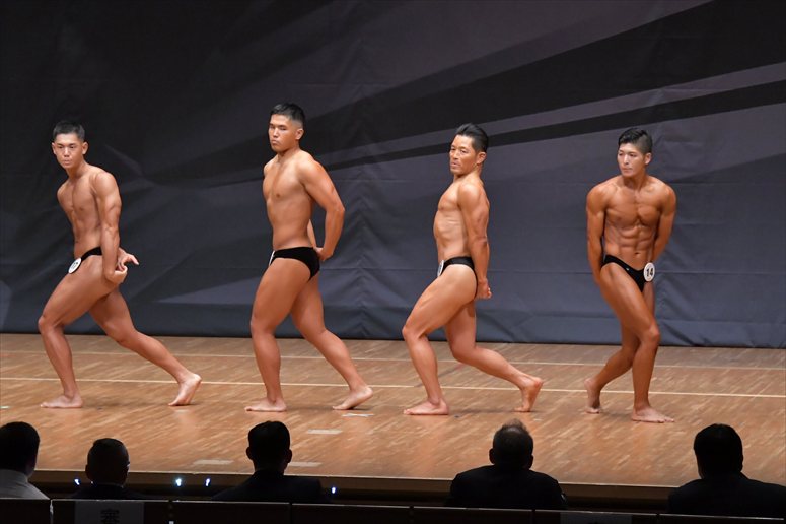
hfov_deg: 11.0
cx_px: 393
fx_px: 4081
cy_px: 262
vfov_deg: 7.3
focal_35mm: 187
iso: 6400
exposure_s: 1/400
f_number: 5.6
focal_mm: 125
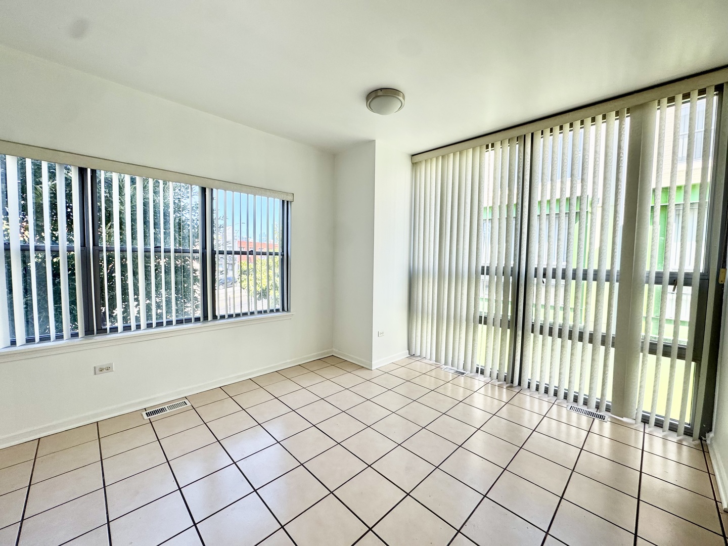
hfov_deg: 102.1
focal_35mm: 14
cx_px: 364
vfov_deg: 85.7
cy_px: 273
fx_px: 294
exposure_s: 1/210
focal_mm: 2.22
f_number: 2.2
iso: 40
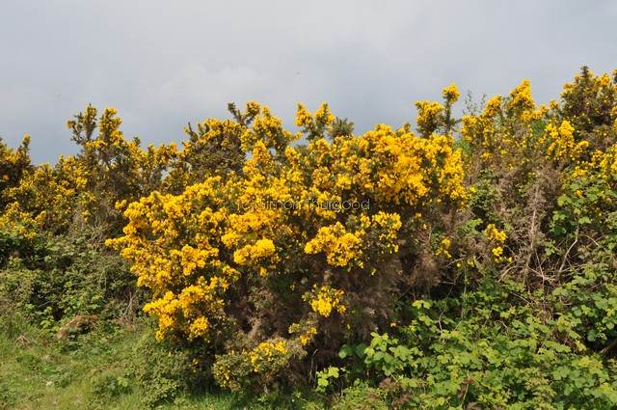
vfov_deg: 34.1
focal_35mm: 39
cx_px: 308
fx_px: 668
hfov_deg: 49.6
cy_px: 205
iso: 200
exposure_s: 1/200
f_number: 10
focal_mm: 26
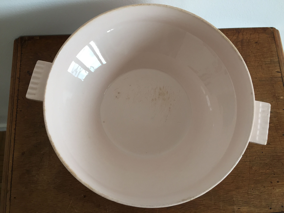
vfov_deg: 48.2
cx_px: 142
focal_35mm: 29
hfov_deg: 61.7
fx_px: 238
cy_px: 106
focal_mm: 4.15
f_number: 2.2
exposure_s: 1/40
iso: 32
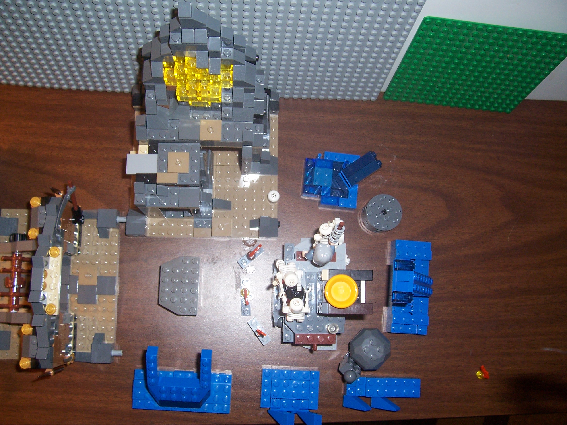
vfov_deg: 41.8
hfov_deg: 54.0
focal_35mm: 34
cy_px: 212
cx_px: 284
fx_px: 557
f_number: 2.7
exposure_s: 1/60
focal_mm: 5.6
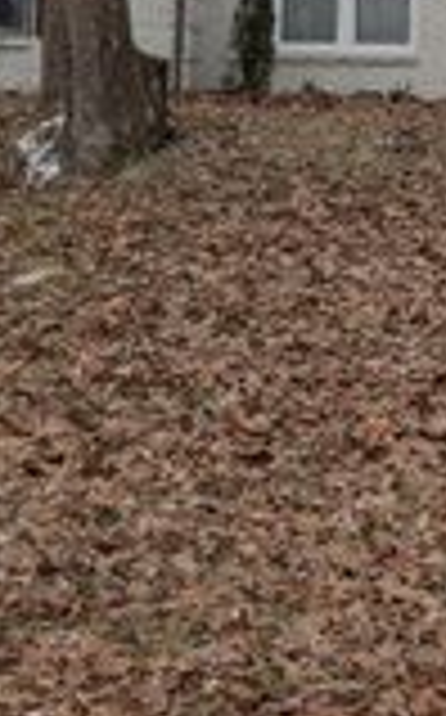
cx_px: 532
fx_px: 1560
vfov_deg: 25.0
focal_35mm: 80
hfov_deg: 15.7
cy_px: 59
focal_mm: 6.9
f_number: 1.68
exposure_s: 1/159
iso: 21
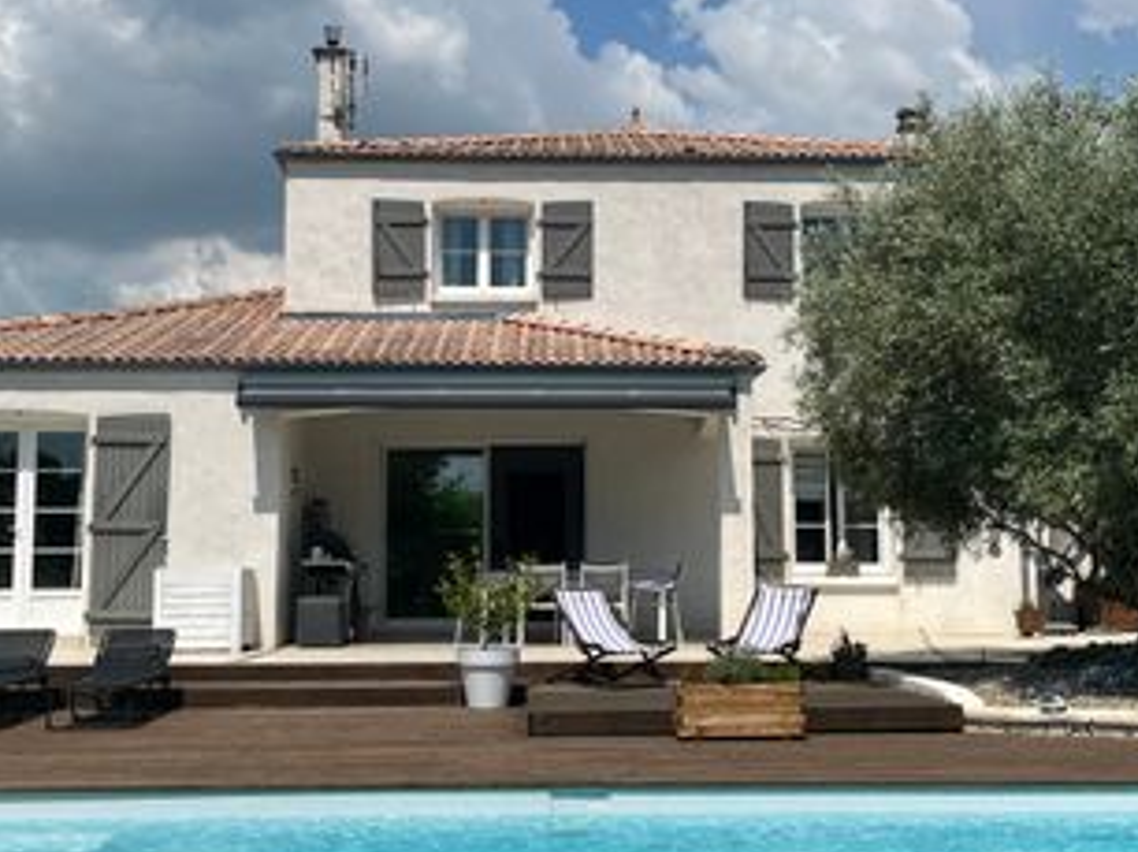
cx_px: 573
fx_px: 1675
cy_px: 376
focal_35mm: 51
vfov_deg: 28.5
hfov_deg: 37.5
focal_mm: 5.1
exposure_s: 1/7874
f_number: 1.6
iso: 50
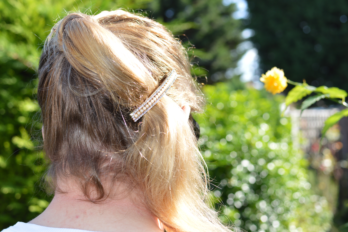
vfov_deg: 25.7
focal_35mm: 52
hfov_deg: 37.9
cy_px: 116
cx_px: 174
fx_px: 507
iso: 100
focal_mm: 35
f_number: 5
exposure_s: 1/200
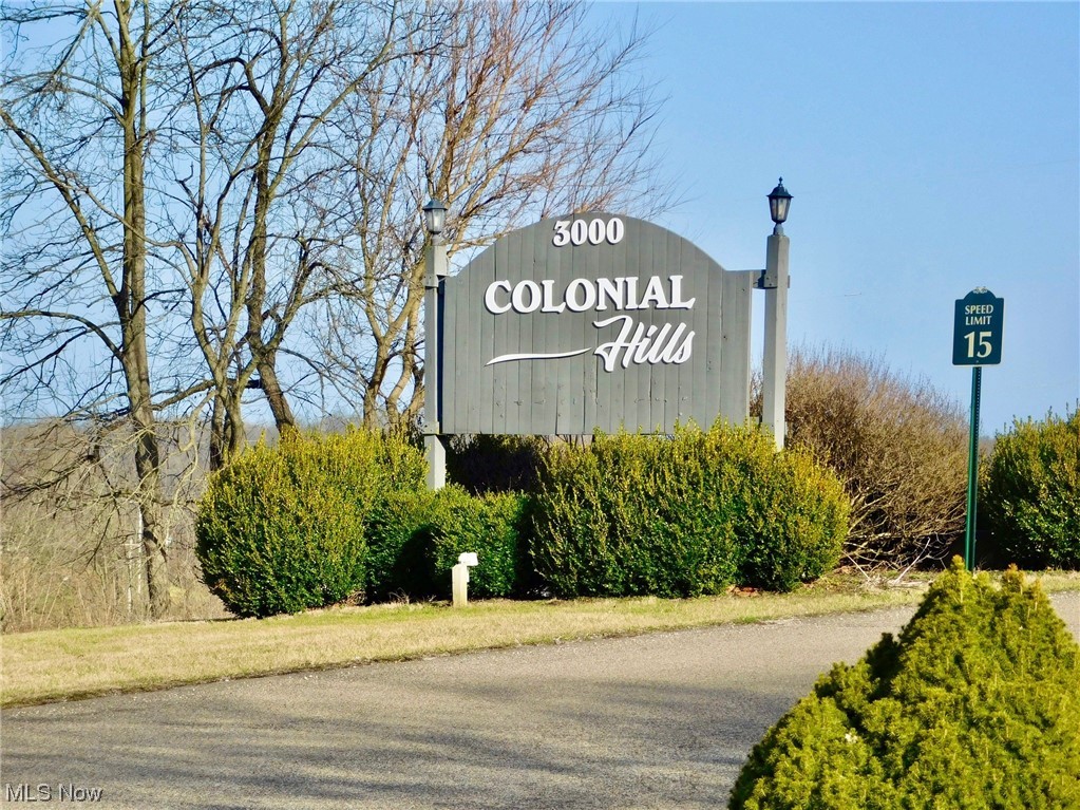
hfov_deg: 14.7
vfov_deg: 11.1
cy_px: 405
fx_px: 4180
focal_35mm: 134
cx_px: 540
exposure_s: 1/500
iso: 125
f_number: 5
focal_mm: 23.7
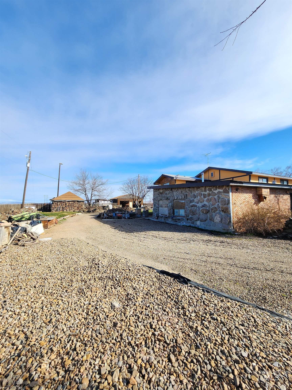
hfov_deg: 89.9
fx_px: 146
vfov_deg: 106.2
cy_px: 195
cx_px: 146
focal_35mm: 13
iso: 50
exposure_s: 1/942
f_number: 2.2
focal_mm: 2.2
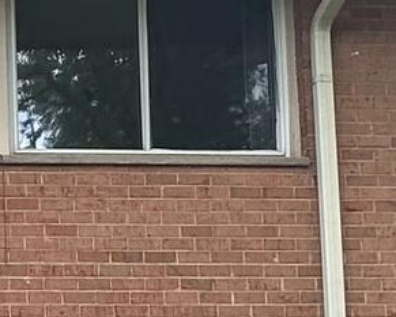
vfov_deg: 14.7
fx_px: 1126
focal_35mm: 96
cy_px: 500
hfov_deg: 17.8
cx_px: -204
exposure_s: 1/230
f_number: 2.2
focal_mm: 2.22
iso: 40
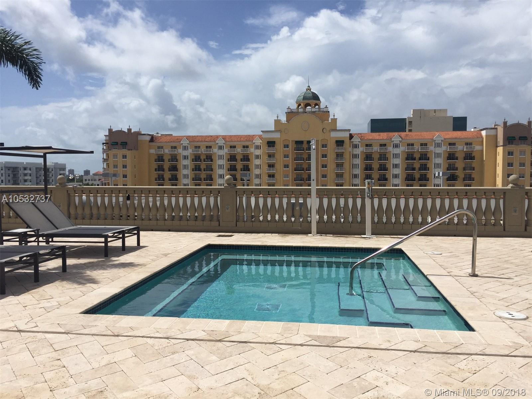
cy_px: 200
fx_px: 446
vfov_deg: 48.2
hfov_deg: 61.7
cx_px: 266
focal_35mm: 29
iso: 32
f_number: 2.2
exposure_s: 1/4950
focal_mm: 4.15
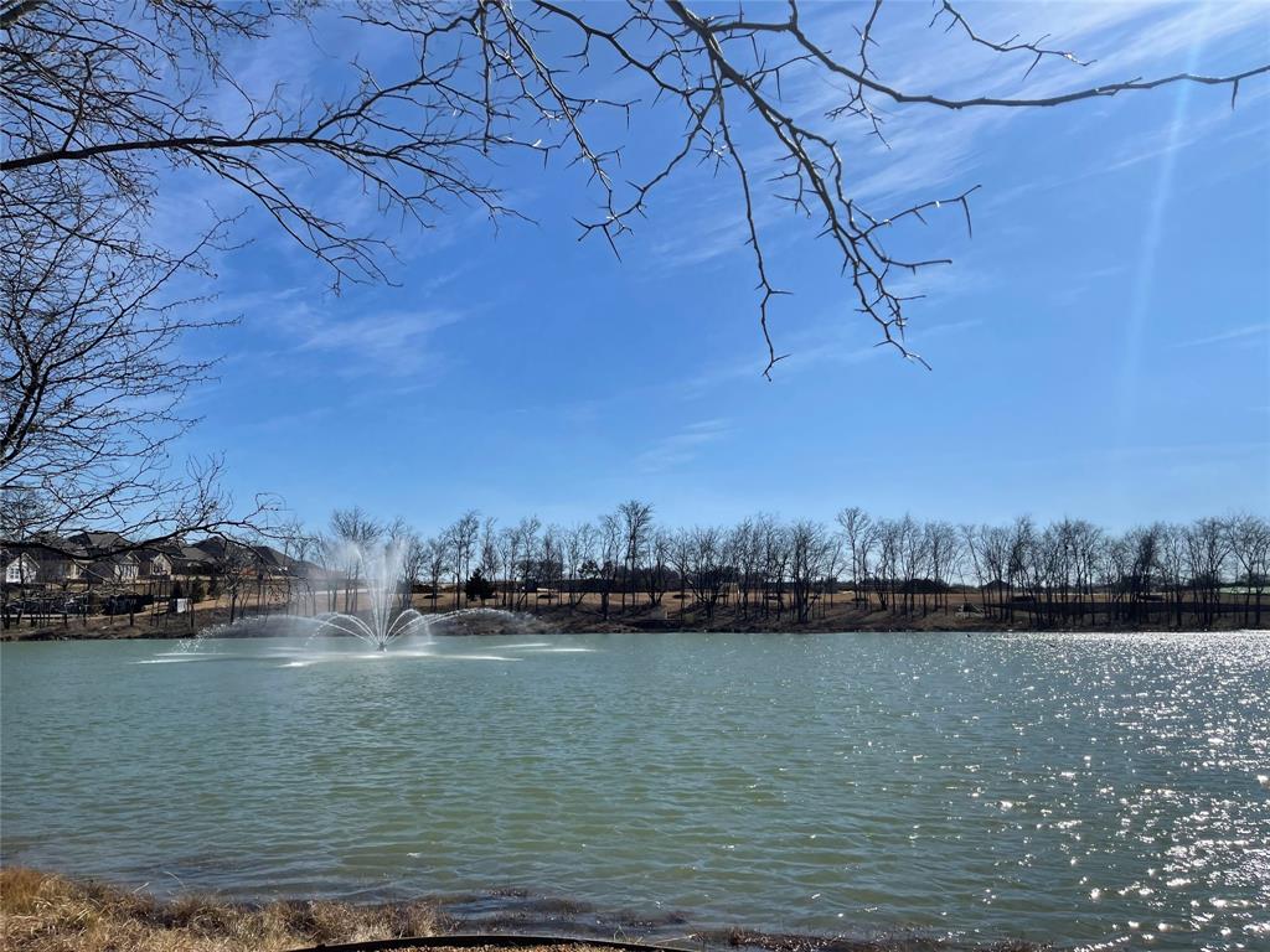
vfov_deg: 53.1
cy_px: 476
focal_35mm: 26
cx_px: 635
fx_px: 954
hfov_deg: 67.3
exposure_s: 1/9174
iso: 32
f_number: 1.6
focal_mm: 5.1
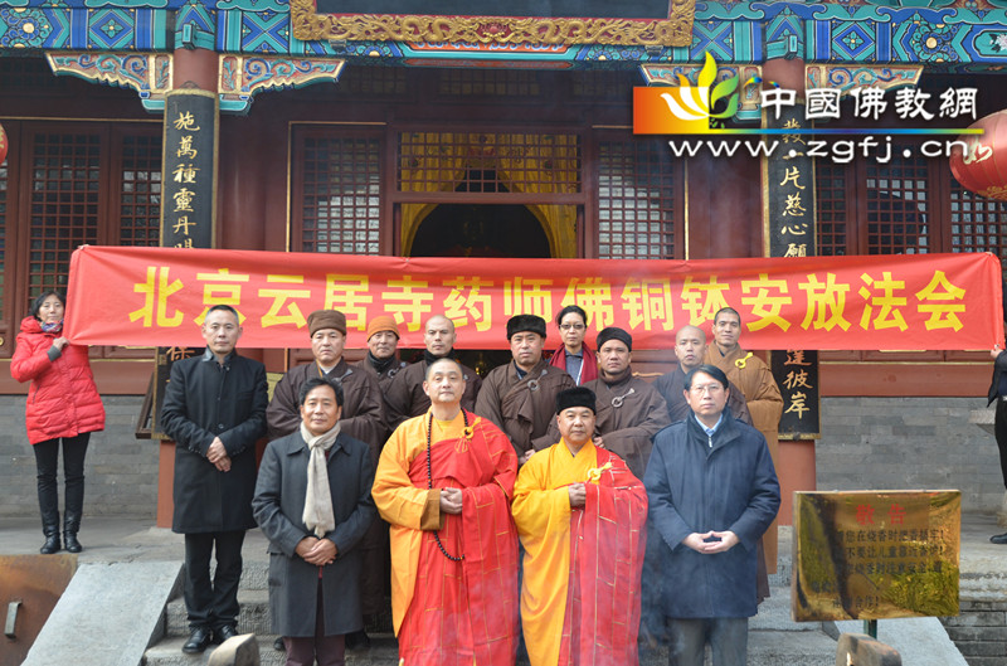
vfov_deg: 36.7
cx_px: 504
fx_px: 1004
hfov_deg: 53.2
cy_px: 333
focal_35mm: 36
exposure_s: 1/100
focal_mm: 24
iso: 400
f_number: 5
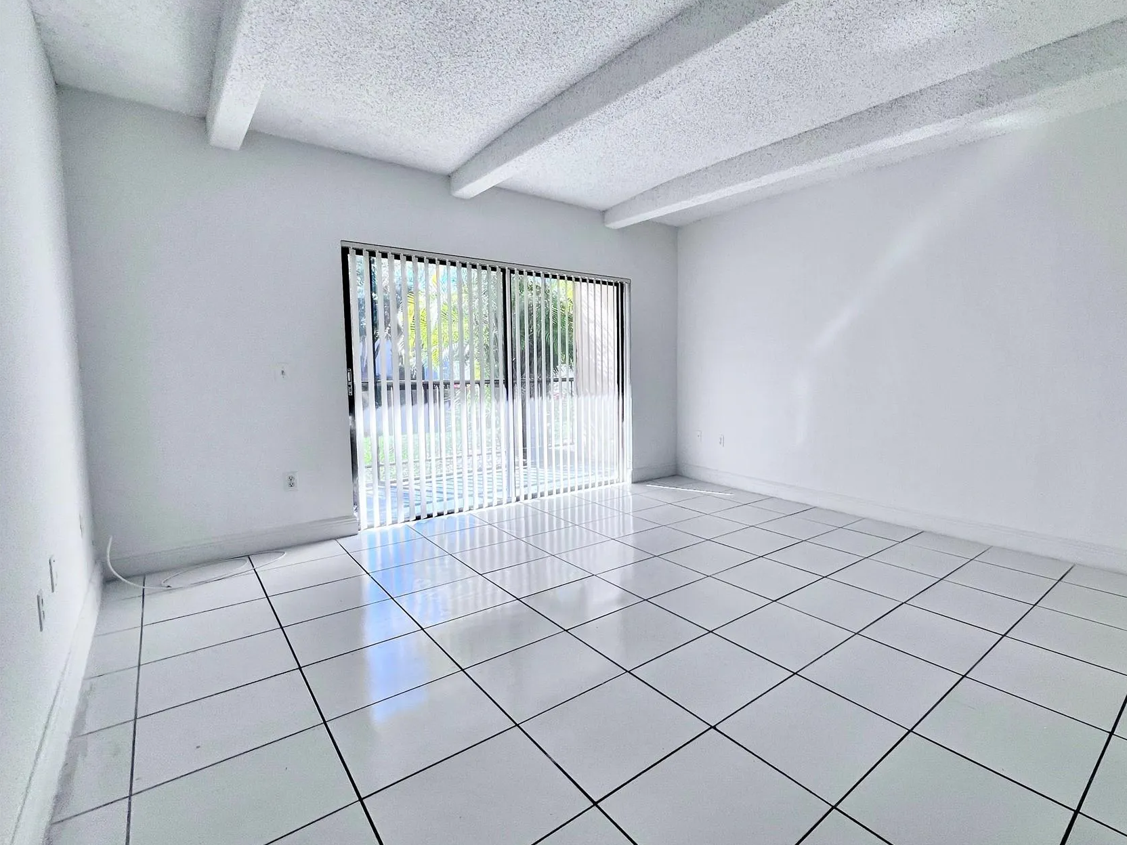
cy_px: 405
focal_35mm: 16
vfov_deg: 78.1
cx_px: 692
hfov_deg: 92.9
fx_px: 521
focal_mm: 1.57
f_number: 1.8
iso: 32
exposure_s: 1/244
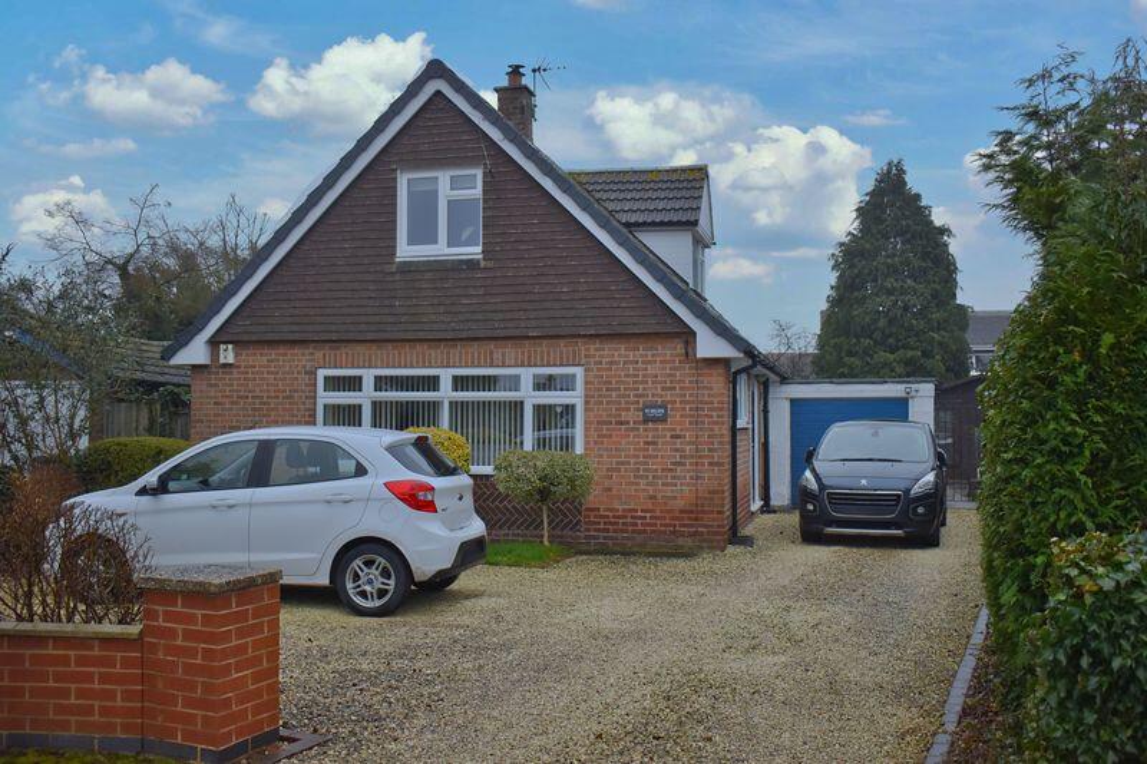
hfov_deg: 55.1
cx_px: 574
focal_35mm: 34
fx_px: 1099
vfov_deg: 38.3
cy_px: 382
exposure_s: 1/250
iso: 640
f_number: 3.8
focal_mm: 23
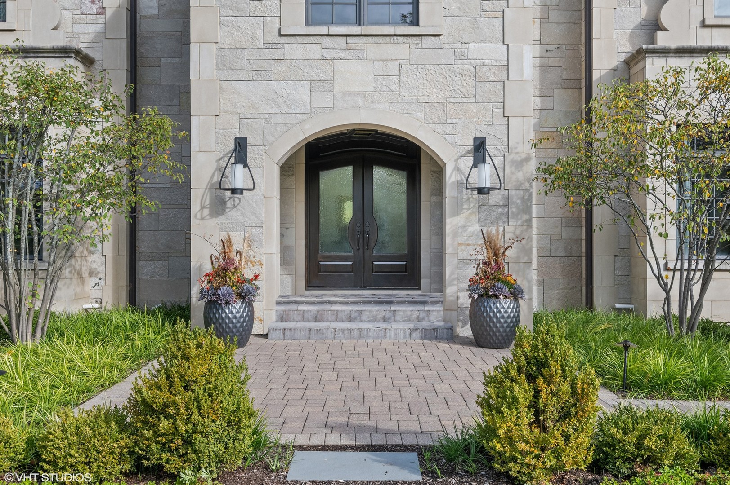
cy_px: 242
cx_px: 365
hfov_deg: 58.7
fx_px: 648
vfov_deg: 41.1
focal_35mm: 32
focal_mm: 21.5
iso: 200
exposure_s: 1/350
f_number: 9.5
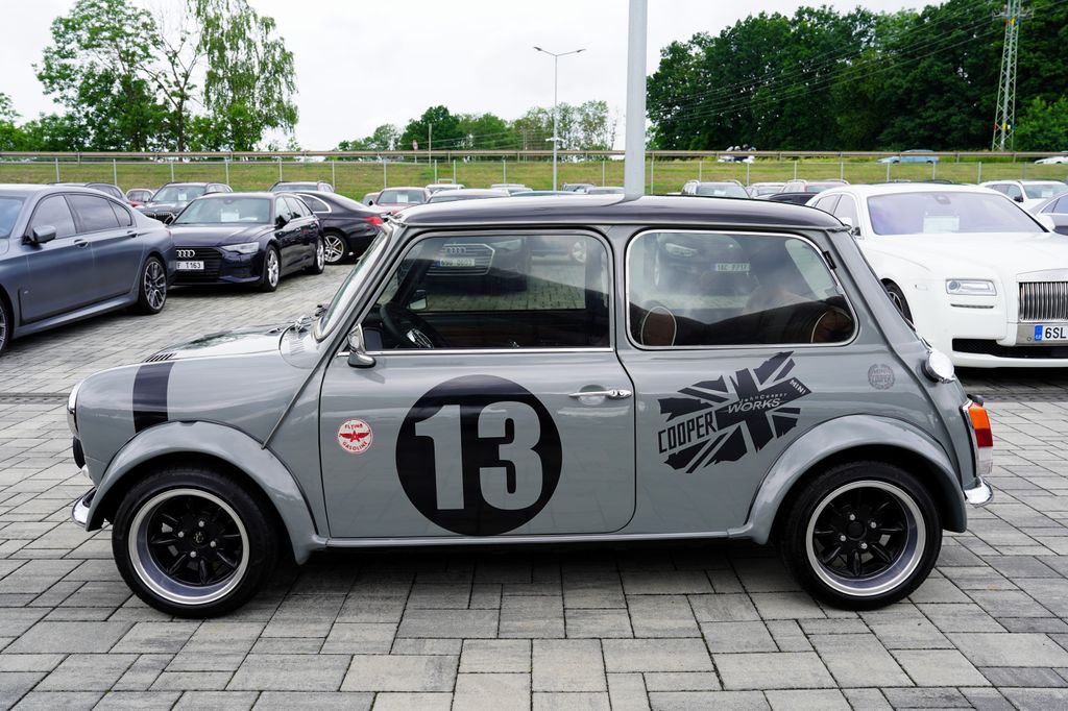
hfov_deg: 61.9
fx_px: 890
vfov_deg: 43.6
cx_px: 534
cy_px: 356
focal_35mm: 30
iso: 100
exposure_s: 1/100
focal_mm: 30
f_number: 6.3
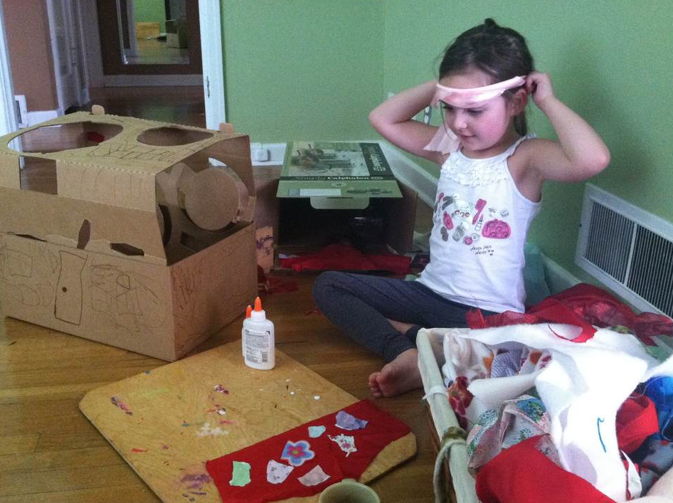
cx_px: 330
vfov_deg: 38.6
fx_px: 718
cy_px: 259
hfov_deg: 50.2
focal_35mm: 37
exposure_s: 1/15
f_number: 2.8
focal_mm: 3.85
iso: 500
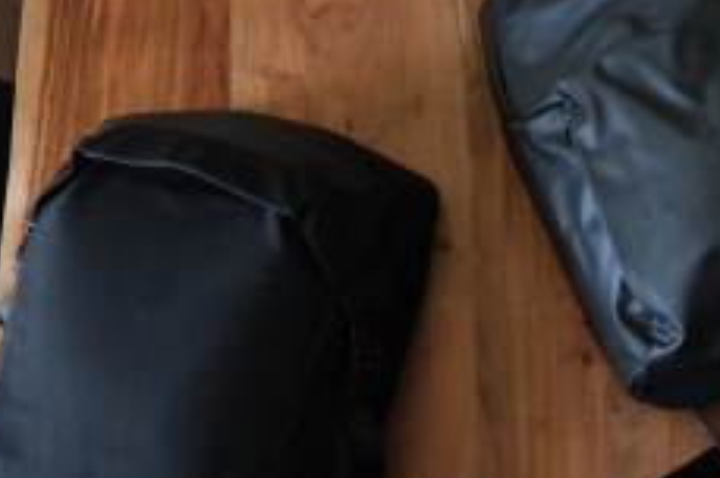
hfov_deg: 30.6
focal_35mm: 63
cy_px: 396
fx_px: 1258
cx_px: 645
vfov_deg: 21.2
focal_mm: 16
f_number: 4.5
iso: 3200
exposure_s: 1/100
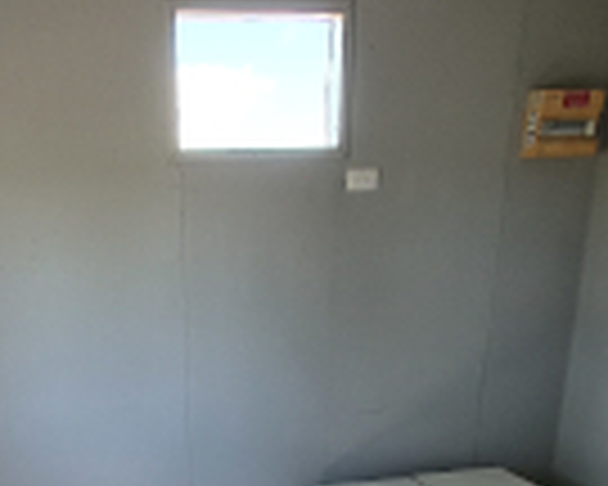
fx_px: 846
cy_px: 641
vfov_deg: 26.8
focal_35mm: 47
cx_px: 180
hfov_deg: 38.9
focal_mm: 1.8
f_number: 2.2
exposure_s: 1/50
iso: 50
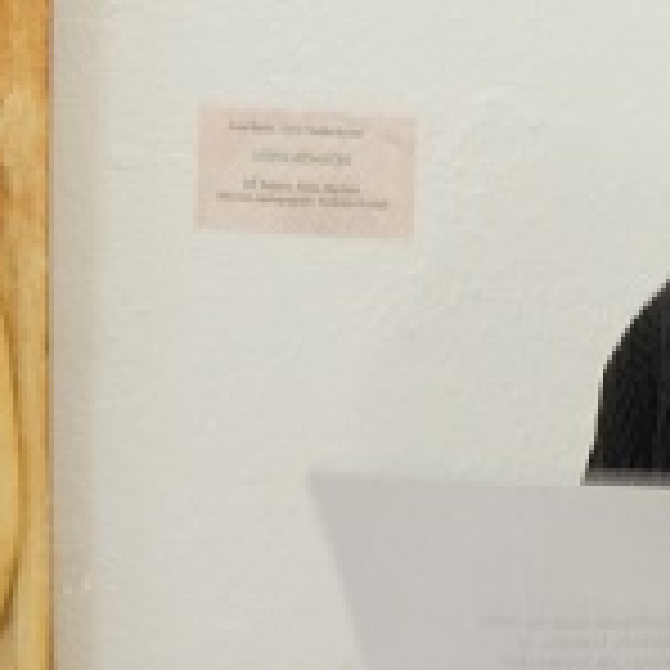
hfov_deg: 9.5
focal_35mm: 182
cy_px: 220
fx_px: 3985
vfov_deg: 9.6
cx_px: 825
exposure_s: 1/8
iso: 400
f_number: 4
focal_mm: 10.9
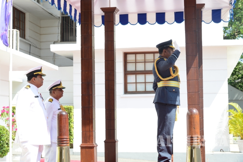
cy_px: 81
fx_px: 527
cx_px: 122
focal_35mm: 78
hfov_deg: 26.0
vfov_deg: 17.5
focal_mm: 78
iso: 400
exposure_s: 1/125
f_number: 11
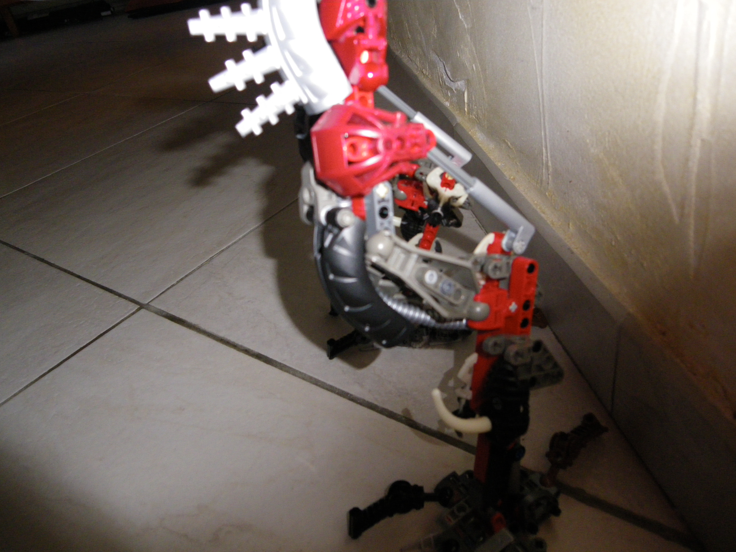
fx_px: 595
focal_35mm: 28
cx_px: 368
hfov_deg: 63.4
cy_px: 276
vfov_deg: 49.7
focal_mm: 4.9
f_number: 2.6
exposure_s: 1/60
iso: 400
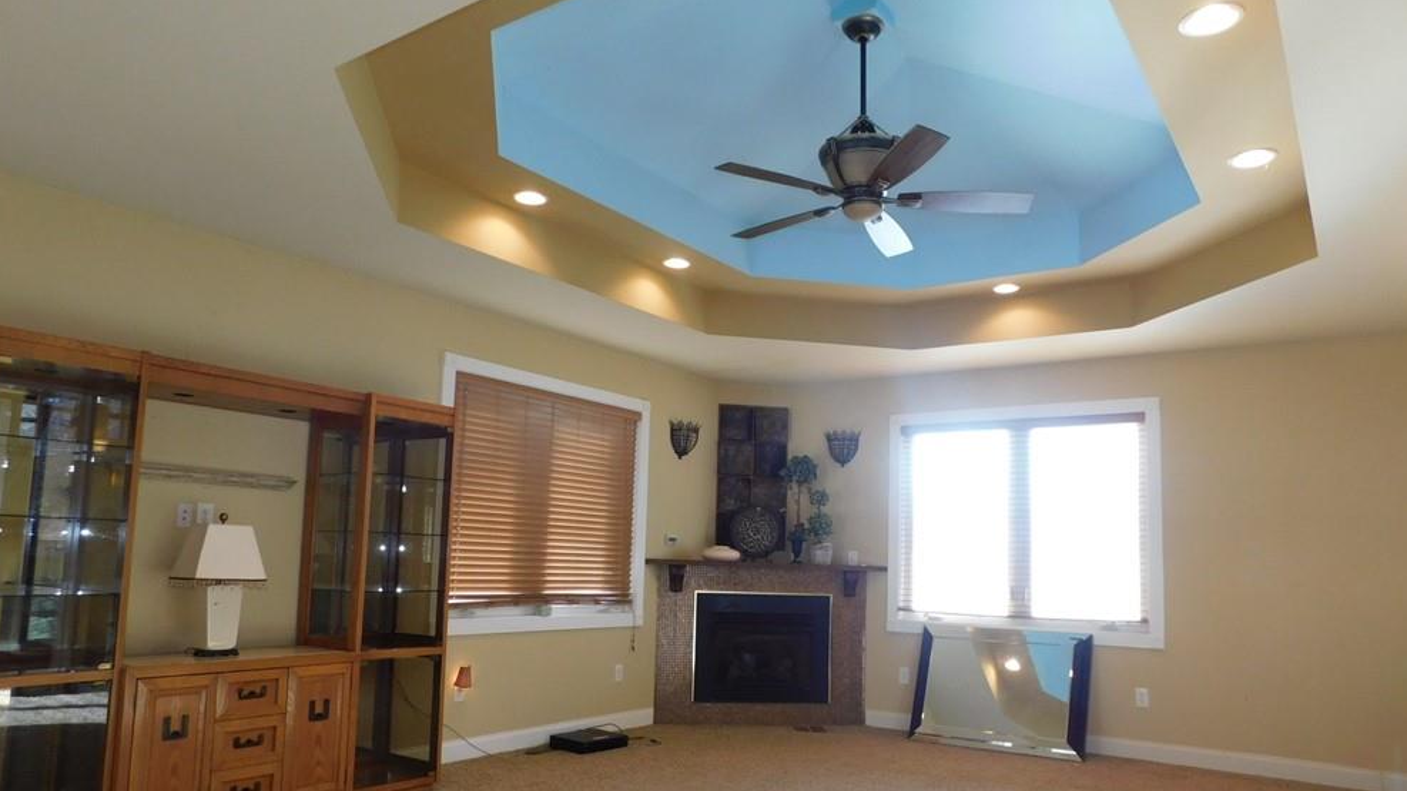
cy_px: 450
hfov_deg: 71.9
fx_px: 970
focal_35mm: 26
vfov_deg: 44.3
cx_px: 696
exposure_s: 1/30
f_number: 3
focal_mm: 4
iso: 200
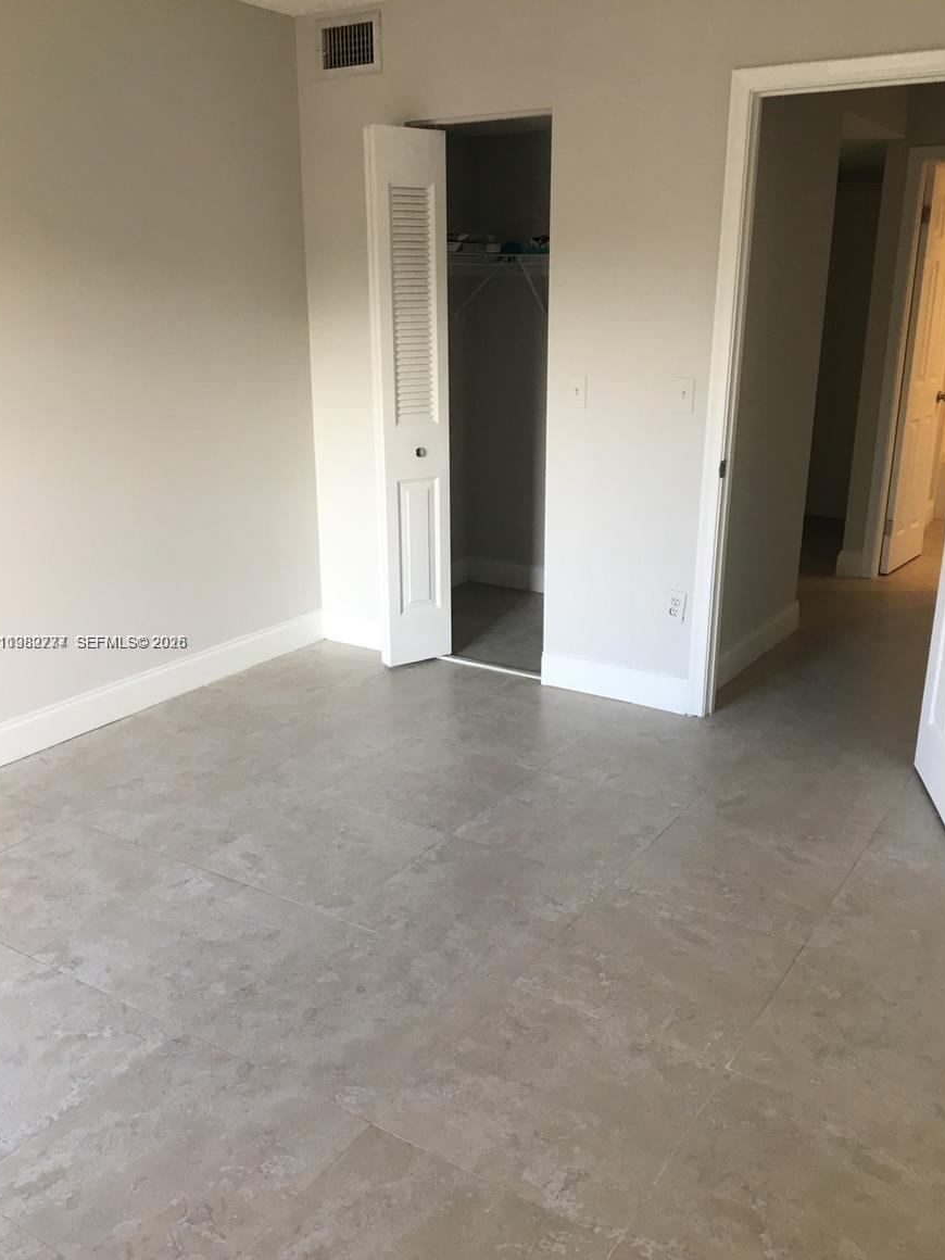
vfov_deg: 60.0
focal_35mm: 30
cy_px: 643
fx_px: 1092
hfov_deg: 46.8
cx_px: 474
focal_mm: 4.15
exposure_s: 1/33
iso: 32
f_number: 2.2
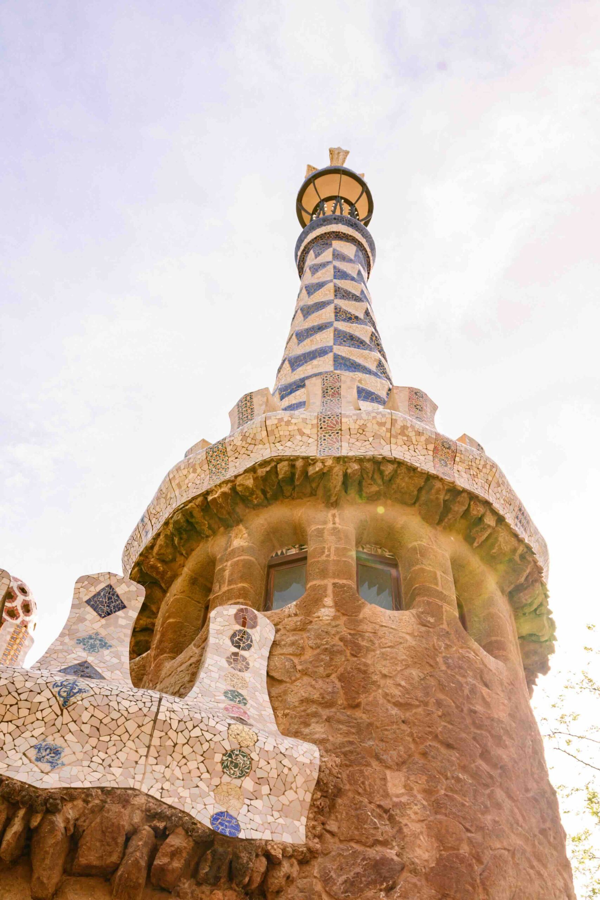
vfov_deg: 46.4
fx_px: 1050
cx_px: 300
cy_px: 450
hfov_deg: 31.9
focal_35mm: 42
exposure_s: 1/160
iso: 100
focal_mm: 28
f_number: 10
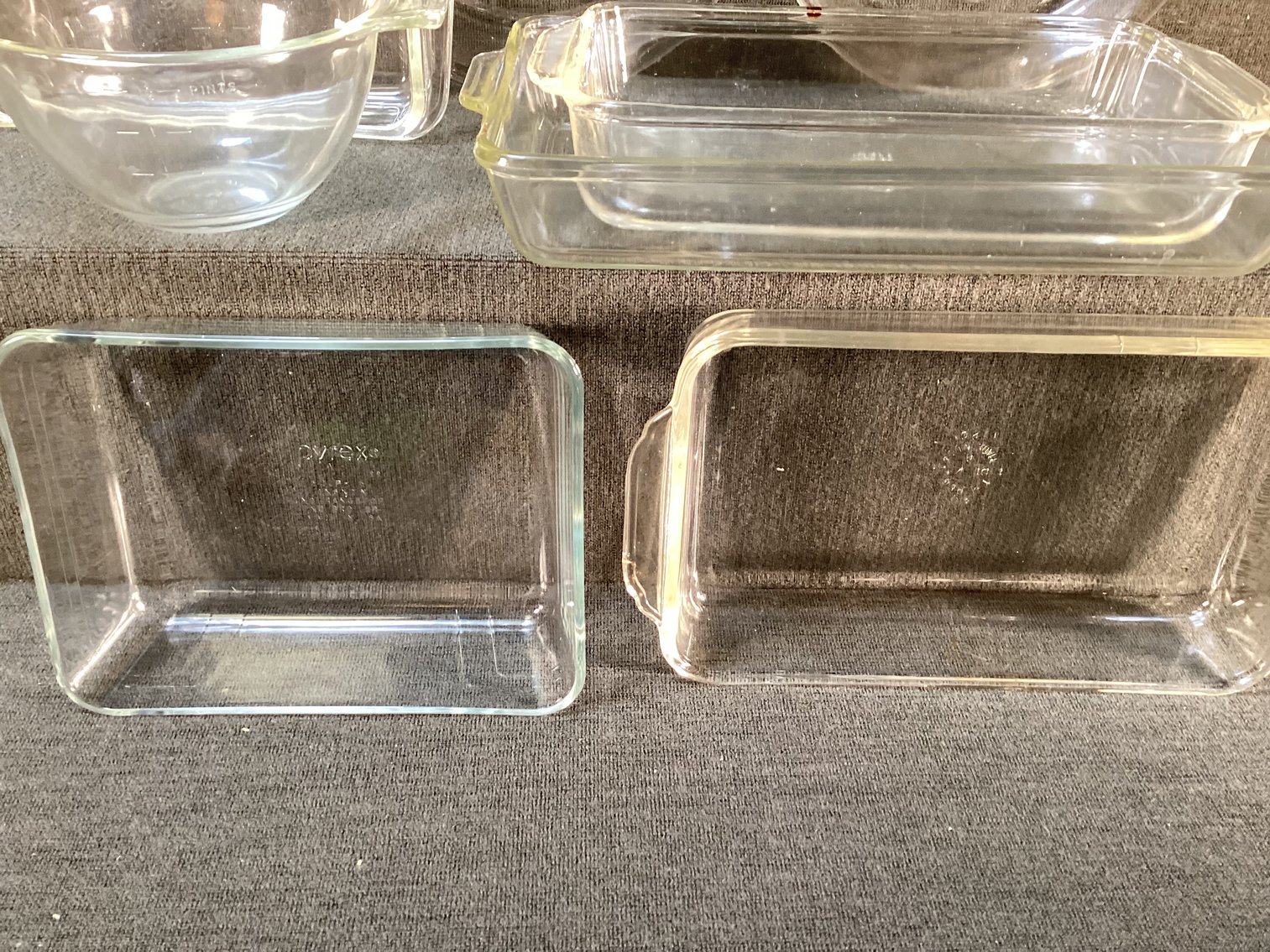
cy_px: 476
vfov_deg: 45.4
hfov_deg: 58.3
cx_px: 635
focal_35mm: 31
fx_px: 1137
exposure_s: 1/50
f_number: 2.4
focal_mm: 3.3
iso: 160
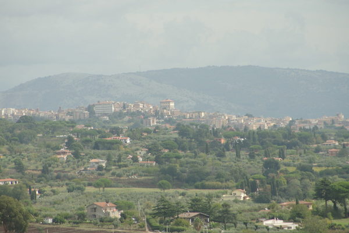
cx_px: 174
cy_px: 116
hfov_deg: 6.9
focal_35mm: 300
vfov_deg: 4.6
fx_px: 2908
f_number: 8
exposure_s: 1/500
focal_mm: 200
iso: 200
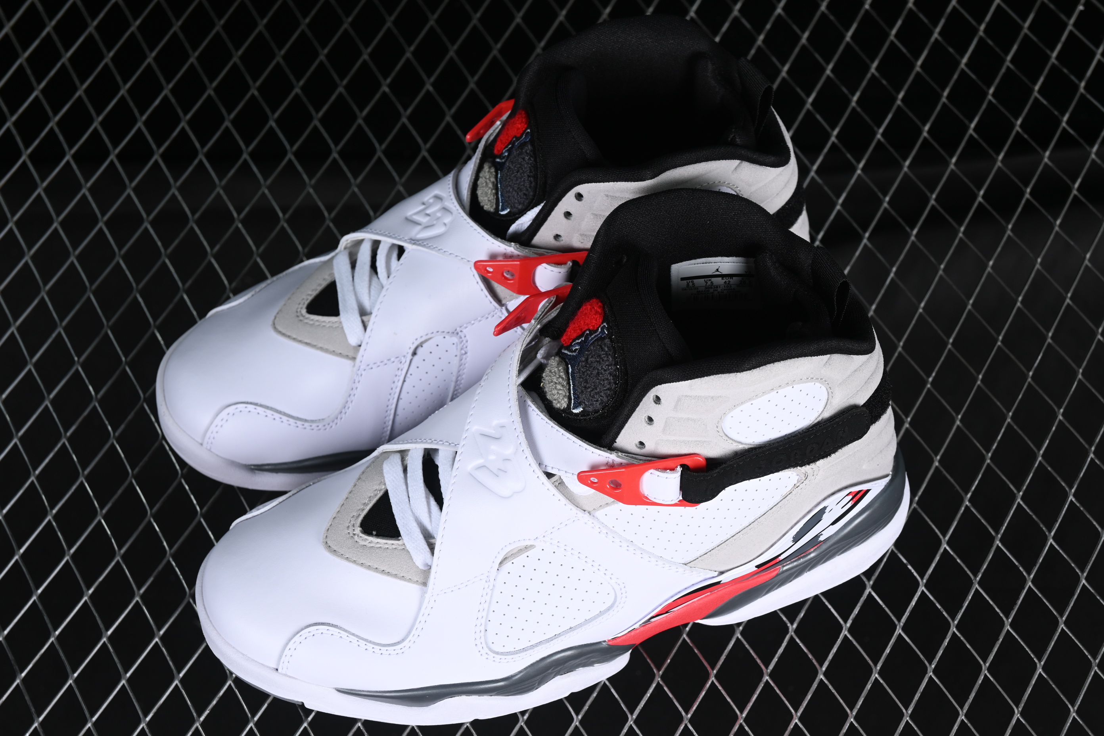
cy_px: 368
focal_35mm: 75
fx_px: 2300
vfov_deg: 18.2
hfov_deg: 27.0
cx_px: 552
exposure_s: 1/80
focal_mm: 50
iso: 160
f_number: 7.1
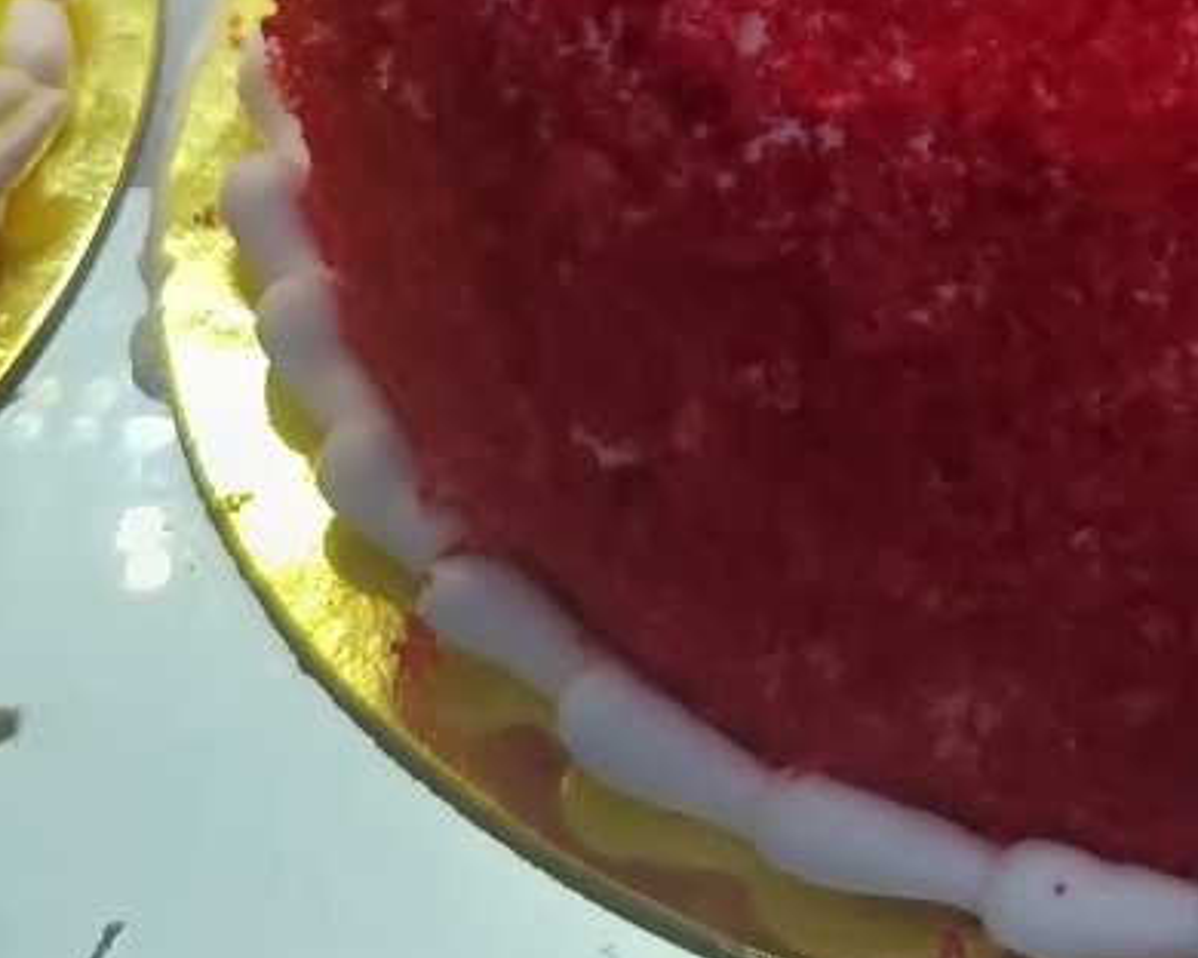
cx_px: 1075
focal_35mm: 96
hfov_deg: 19.6
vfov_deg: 14.5
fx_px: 3404
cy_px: -623
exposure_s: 1/100
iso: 400
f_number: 1.7
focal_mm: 4.1
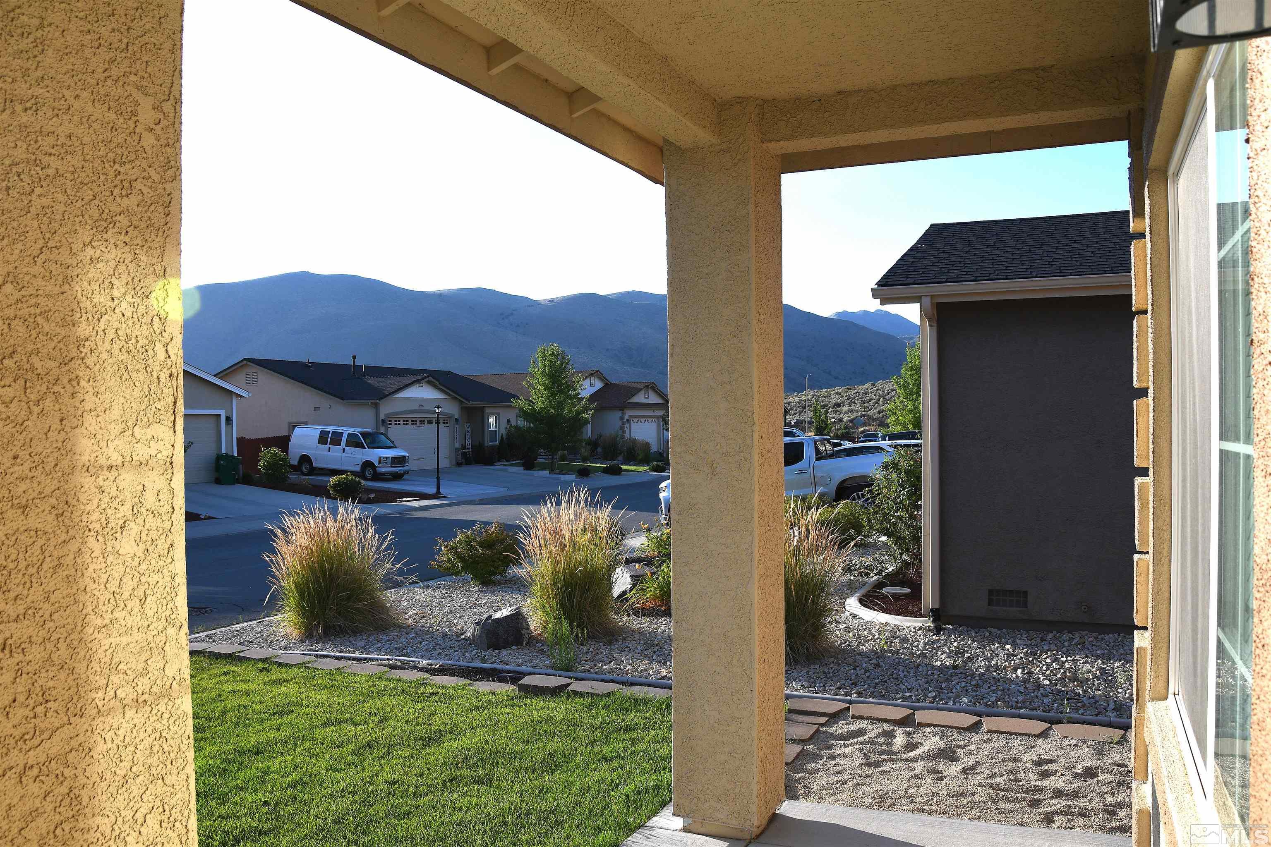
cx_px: 636
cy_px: 424
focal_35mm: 27
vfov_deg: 47.9
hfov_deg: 67.4
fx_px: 953
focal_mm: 18
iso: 100
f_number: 8
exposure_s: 1/250
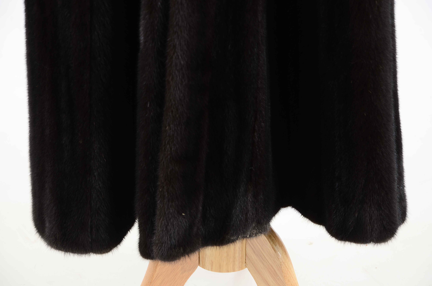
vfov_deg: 8.7
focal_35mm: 158
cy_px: 143
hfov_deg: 13.1
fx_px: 1886
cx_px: 216
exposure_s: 1/80
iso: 160
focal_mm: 105
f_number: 7.1
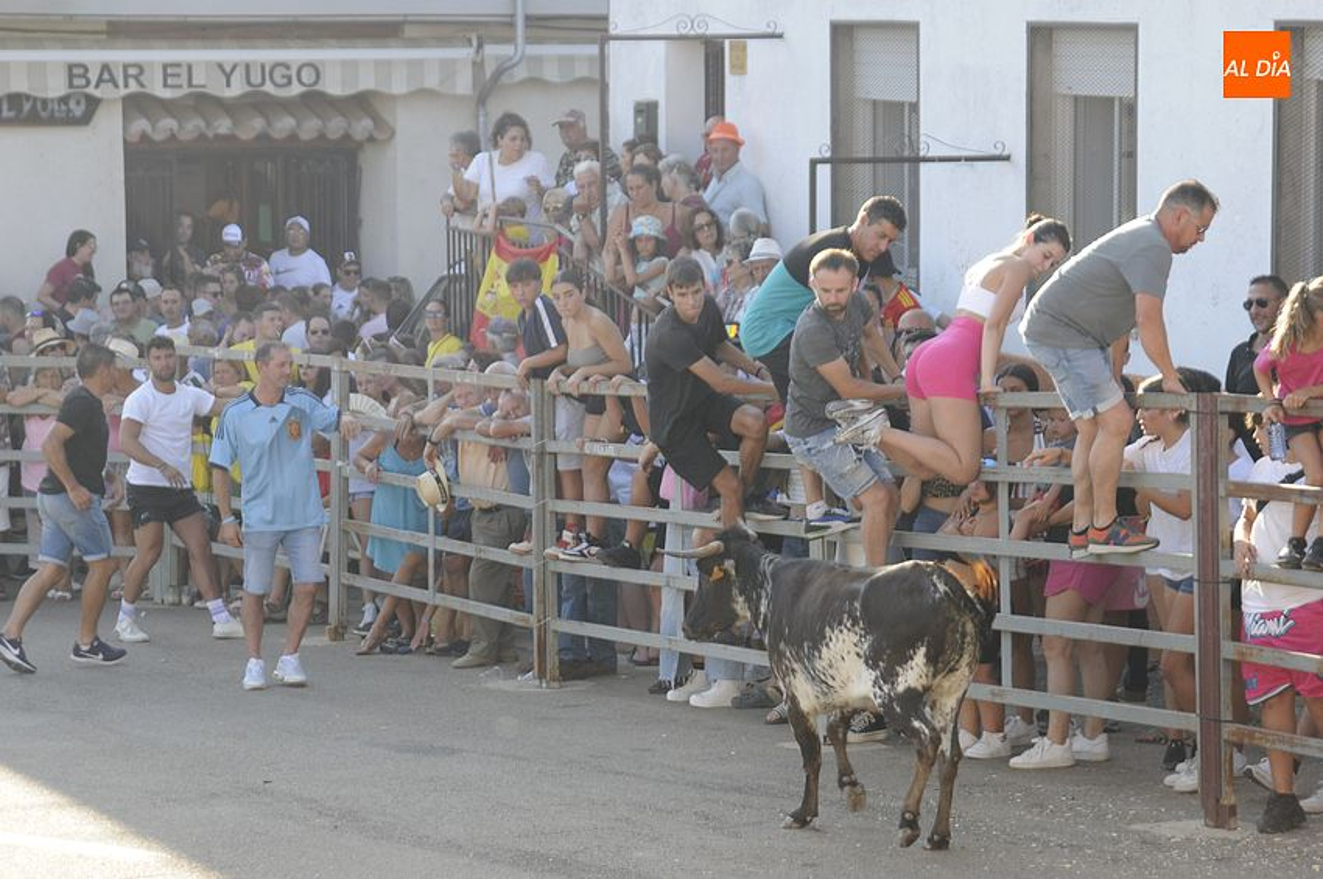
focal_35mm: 128
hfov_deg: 16.1
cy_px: 440
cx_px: 662
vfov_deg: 10.7
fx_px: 4681
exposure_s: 1/320
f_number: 4.5
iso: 250
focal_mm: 85
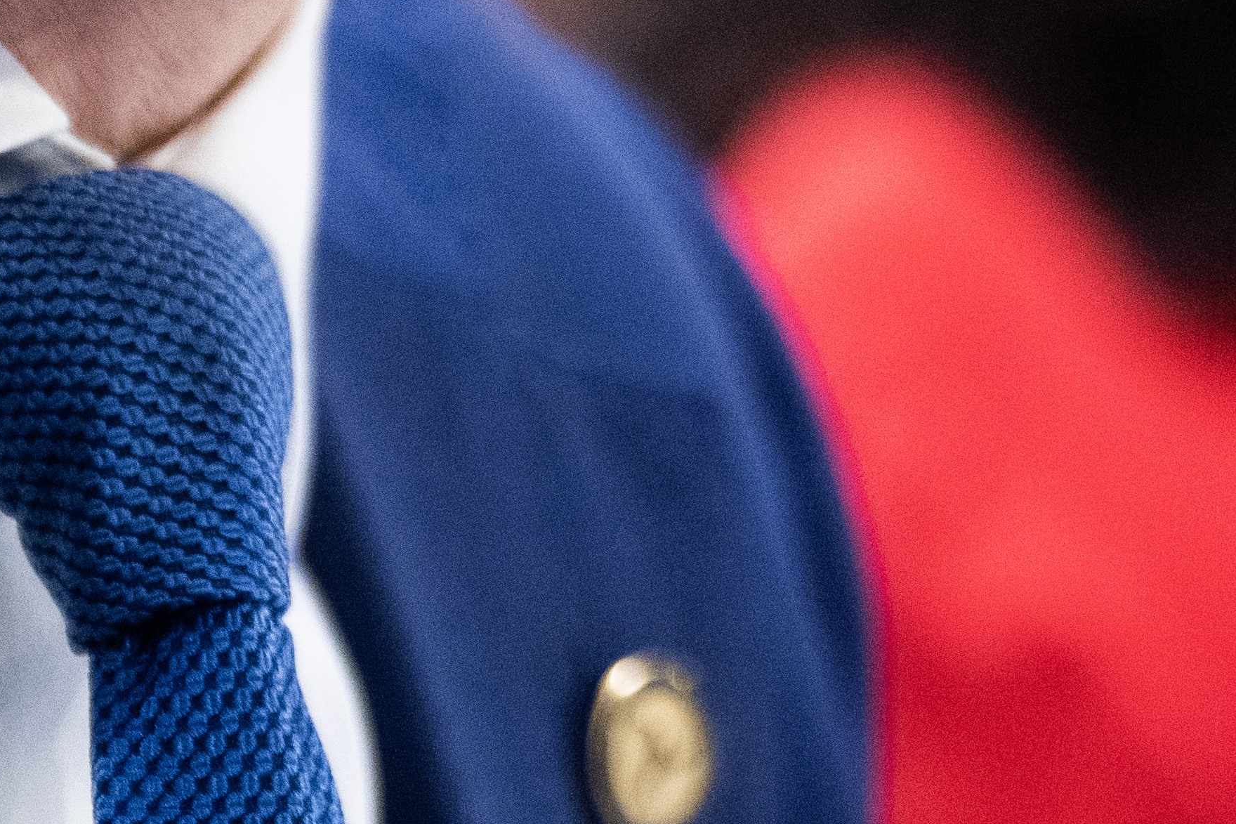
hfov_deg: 3.3
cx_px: 1256
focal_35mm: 628
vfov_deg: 2.2
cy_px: -842
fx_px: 21558
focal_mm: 131
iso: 3200
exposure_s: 1/320
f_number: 2.8
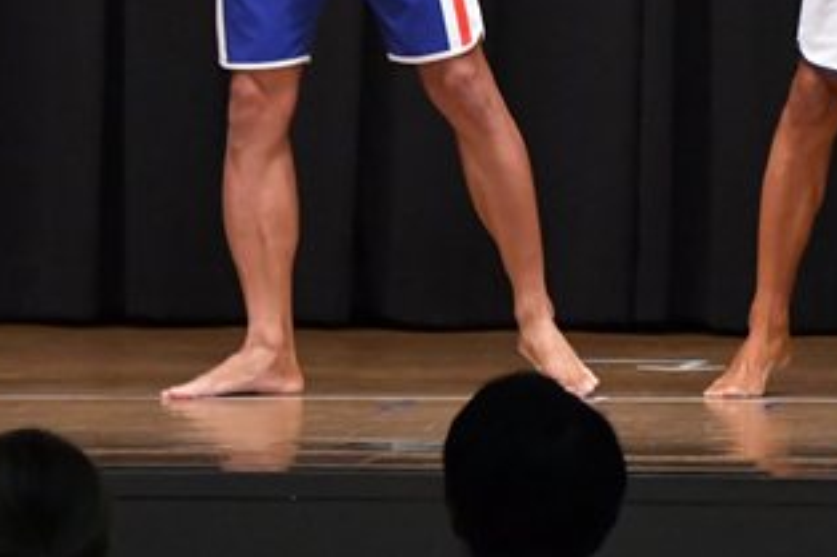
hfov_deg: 4.1
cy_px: -64
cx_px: 924
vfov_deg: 2.7
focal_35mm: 499
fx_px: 11595
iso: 6400
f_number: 5.6
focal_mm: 135
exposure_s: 1/400
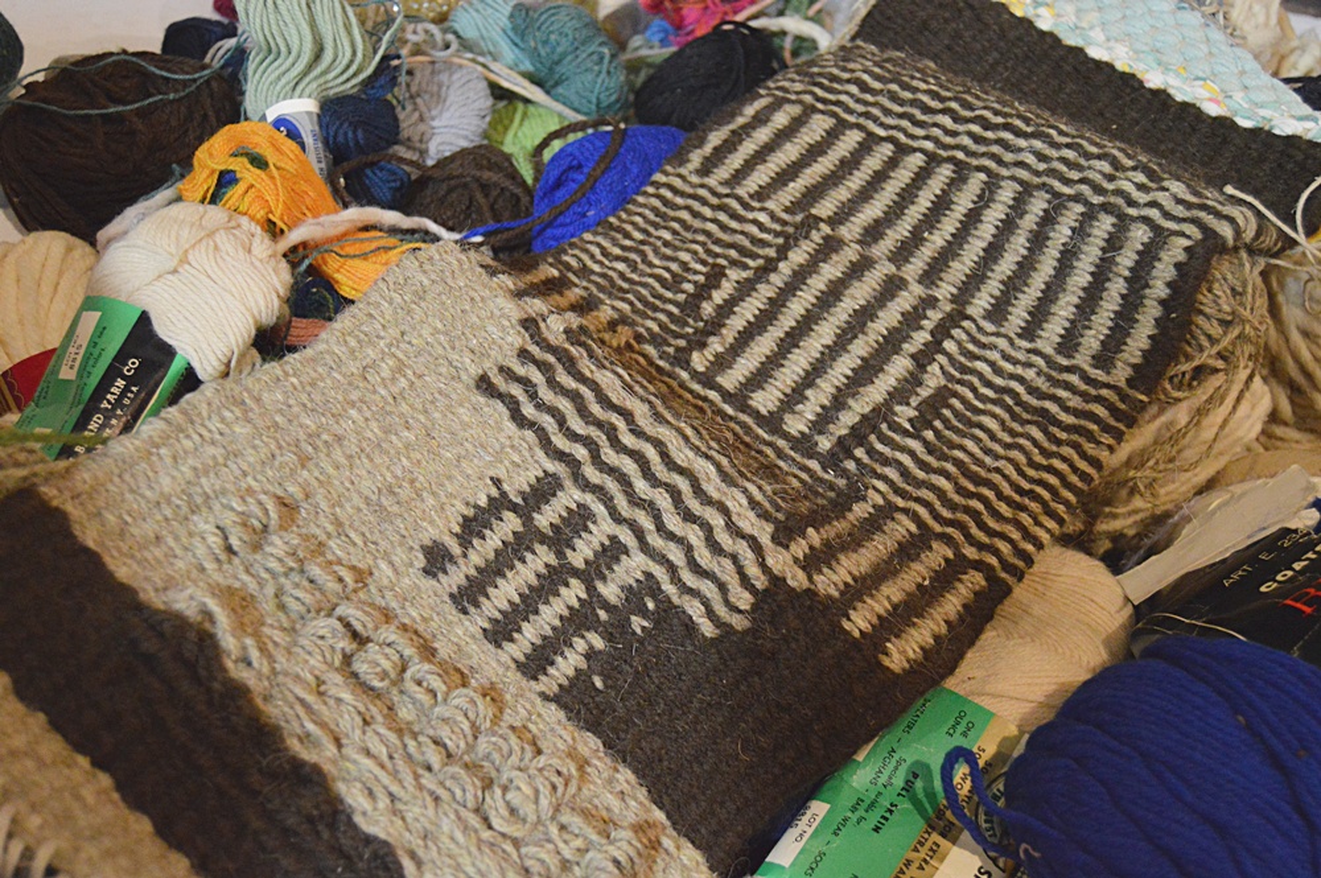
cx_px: 660
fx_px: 1430
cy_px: 439
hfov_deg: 49.6
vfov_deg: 34.2
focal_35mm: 39
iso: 3200
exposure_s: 1/40
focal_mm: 26
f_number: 4
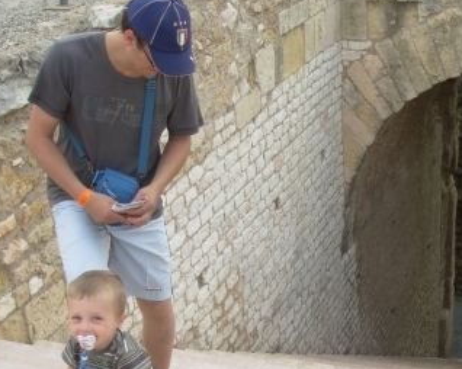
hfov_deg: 26.6
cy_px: 215
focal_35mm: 70
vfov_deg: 21.8
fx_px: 957
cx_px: 370
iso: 50
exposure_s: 1/304
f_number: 2.9
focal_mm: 6.3
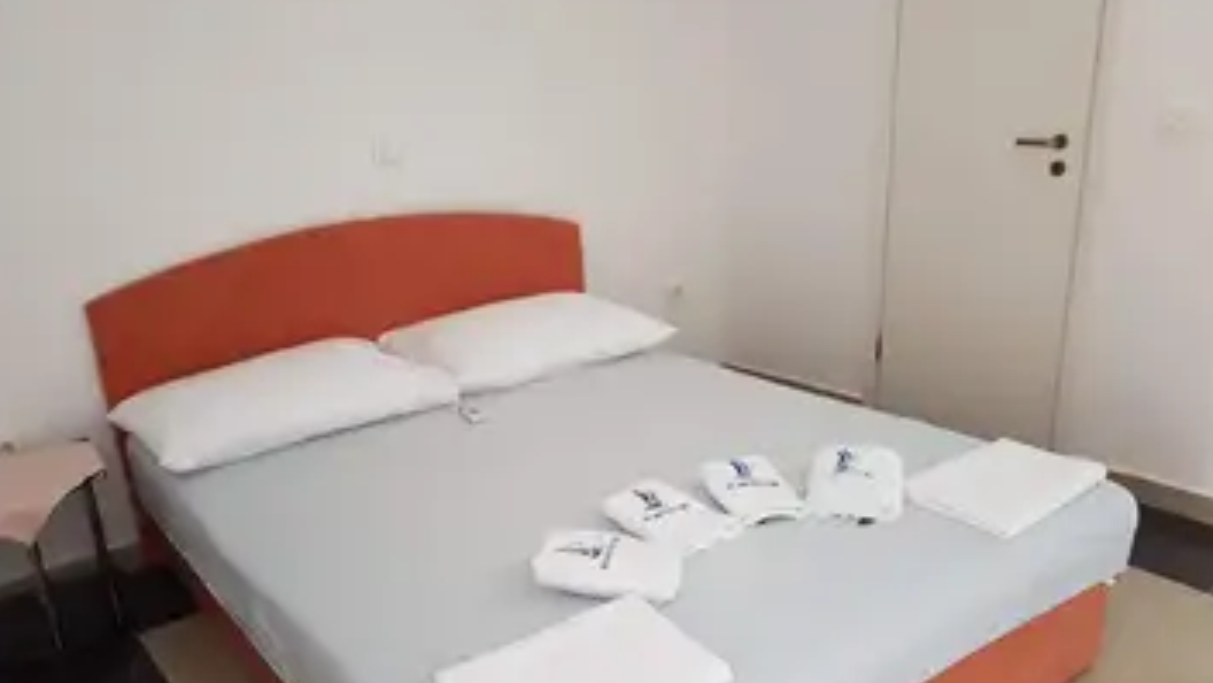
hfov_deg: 66.1
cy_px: 442
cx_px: 603
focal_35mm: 29
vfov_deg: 39.8
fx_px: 933
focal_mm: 4.2
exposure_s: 1/12
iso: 200
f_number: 1.7
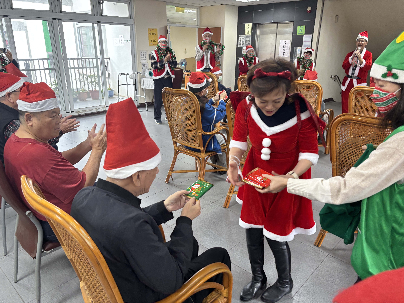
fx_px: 303
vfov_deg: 53.1
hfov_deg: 67.3
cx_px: 202
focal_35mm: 26
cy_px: 152
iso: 160
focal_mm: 5.96
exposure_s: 1/60
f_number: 1.6
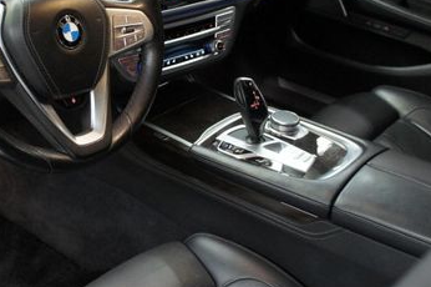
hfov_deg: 38.9
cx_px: 126
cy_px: 110
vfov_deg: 26.9
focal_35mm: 50
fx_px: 598
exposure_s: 1/40
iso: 1600
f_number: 3.5
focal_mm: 18
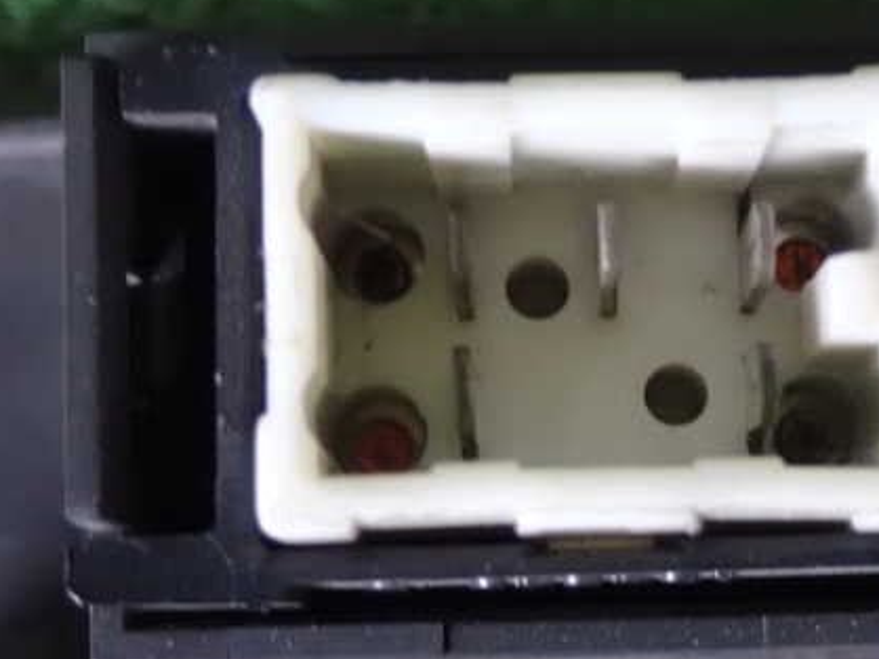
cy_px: 358
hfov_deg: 19.2
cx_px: 622
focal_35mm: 102
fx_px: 2589
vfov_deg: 14.5
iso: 1600
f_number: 3.9
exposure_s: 1/20
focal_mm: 12.73
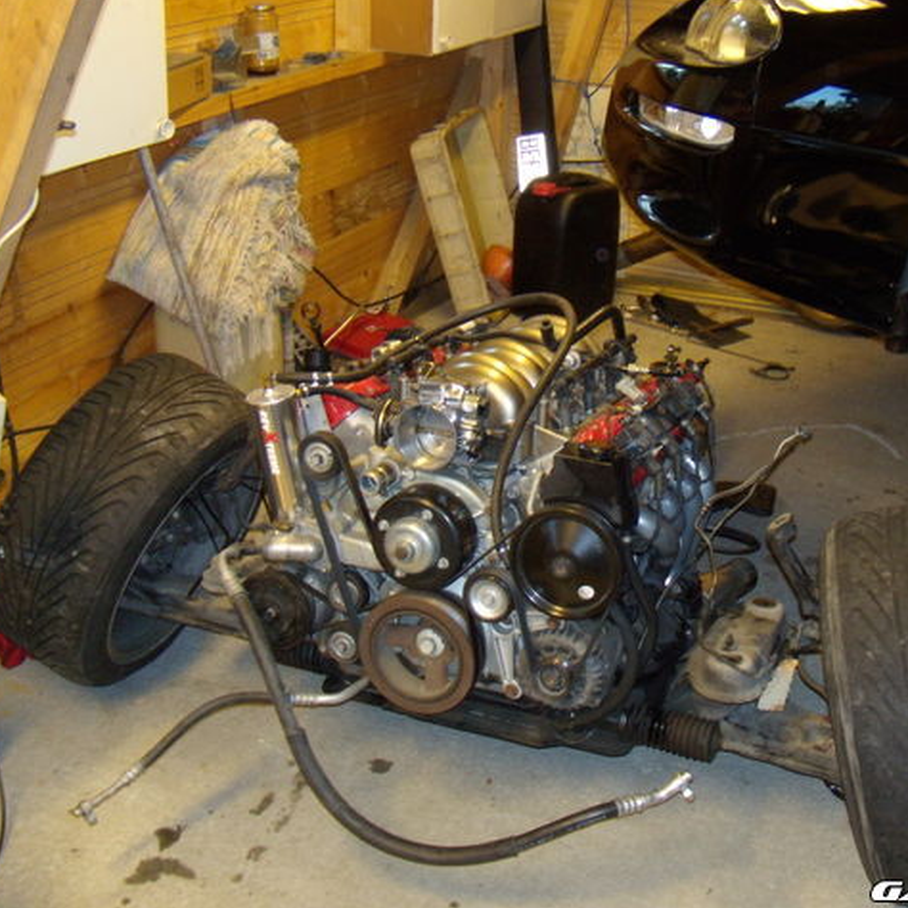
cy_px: 450
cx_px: 586
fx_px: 1276
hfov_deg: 38.8
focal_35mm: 43
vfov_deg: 39.2
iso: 250
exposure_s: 1/30
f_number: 3.6
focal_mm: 6.4
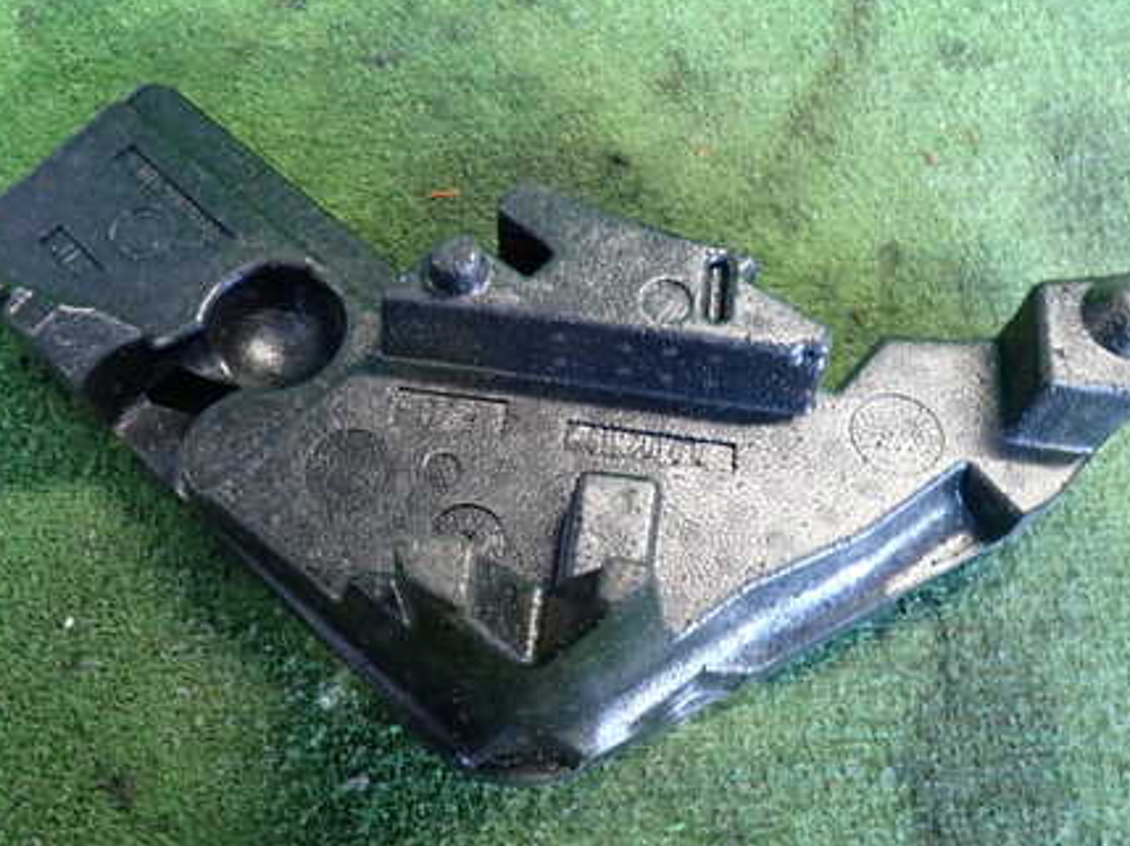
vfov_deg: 40.5
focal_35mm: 35
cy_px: 348
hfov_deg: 52.6
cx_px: 506
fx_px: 1142
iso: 500
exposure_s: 1/30
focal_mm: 4.5
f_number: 2
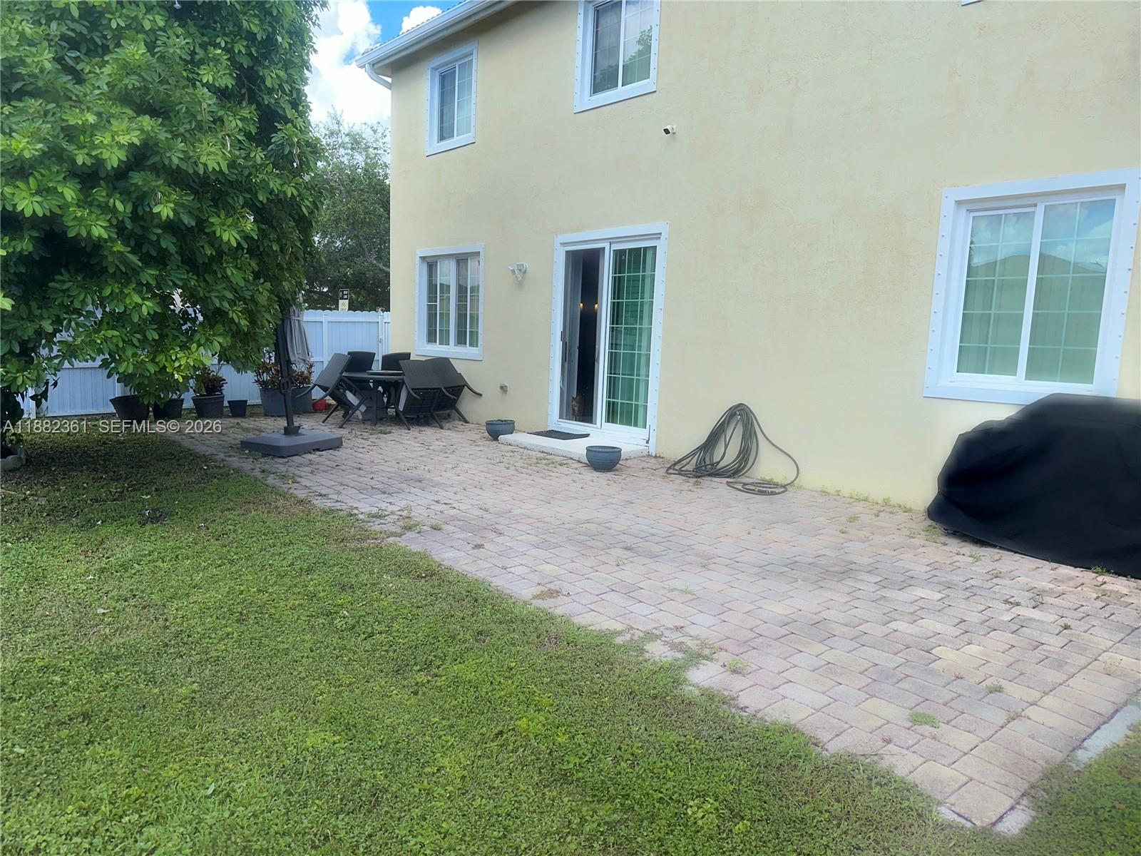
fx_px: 791
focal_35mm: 24
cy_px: 428
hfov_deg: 71.6
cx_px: 570
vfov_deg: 56.8
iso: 50
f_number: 1.78
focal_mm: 6.86
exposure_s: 1/3717
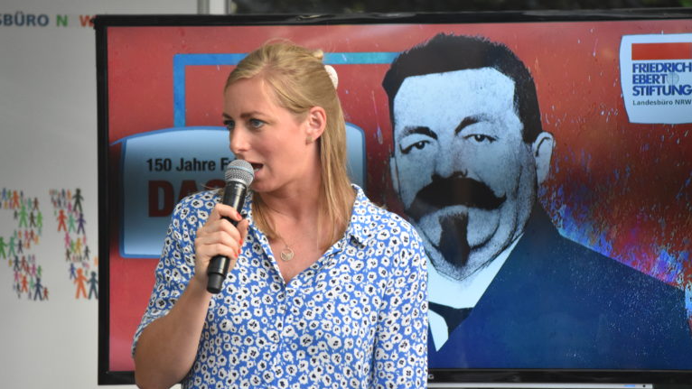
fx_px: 4194
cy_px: 173
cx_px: 346
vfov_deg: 5.3
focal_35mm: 229
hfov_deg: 9.4
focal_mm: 145
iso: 3200
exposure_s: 1/500
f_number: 5
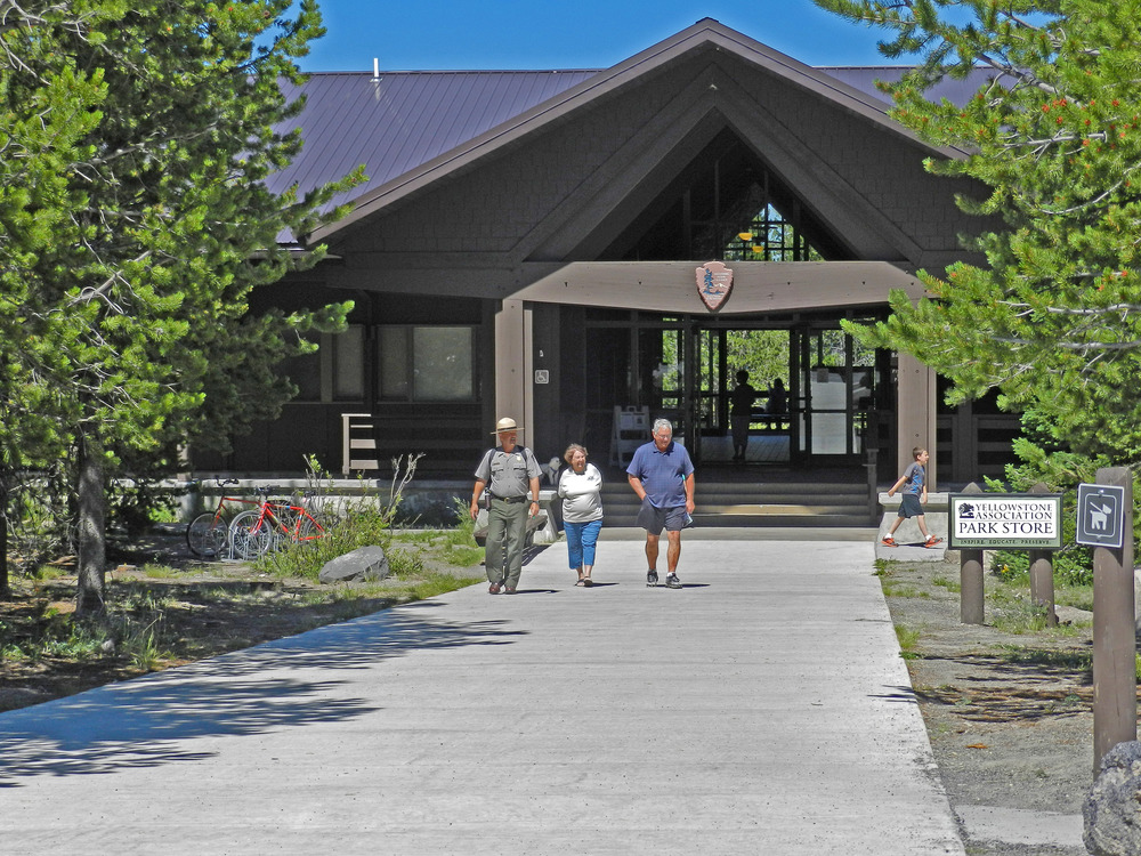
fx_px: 2769
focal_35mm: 84
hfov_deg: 23.3
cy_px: 428
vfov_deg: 17.6
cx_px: 570
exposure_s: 1/1000
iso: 160
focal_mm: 14.9
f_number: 4.4
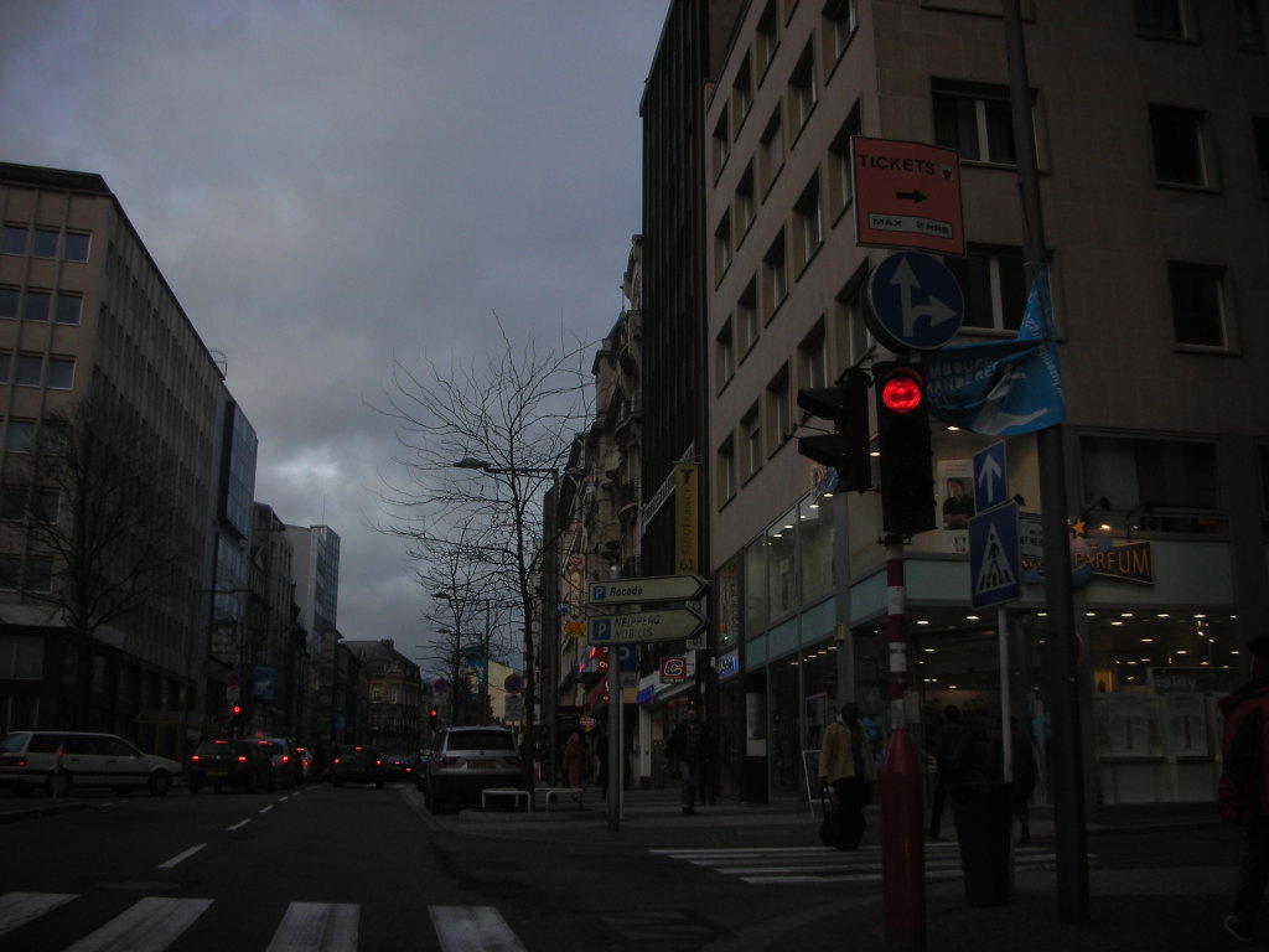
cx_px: 634
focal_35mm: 35
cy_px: 476
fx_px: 1283
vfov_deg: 40.7
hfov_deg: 52.6
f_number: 3
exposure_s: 1/306
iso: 50
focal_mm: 5.8
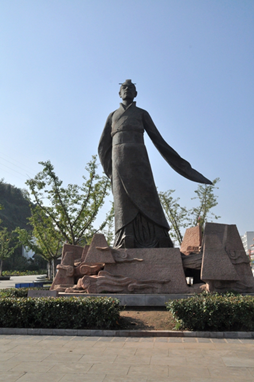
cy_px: 191
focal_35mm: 33
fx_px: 350
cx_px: 127
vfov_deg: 57.2
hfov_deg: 39.9
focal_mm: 22
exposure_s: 1/1250
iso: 1250
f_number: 18
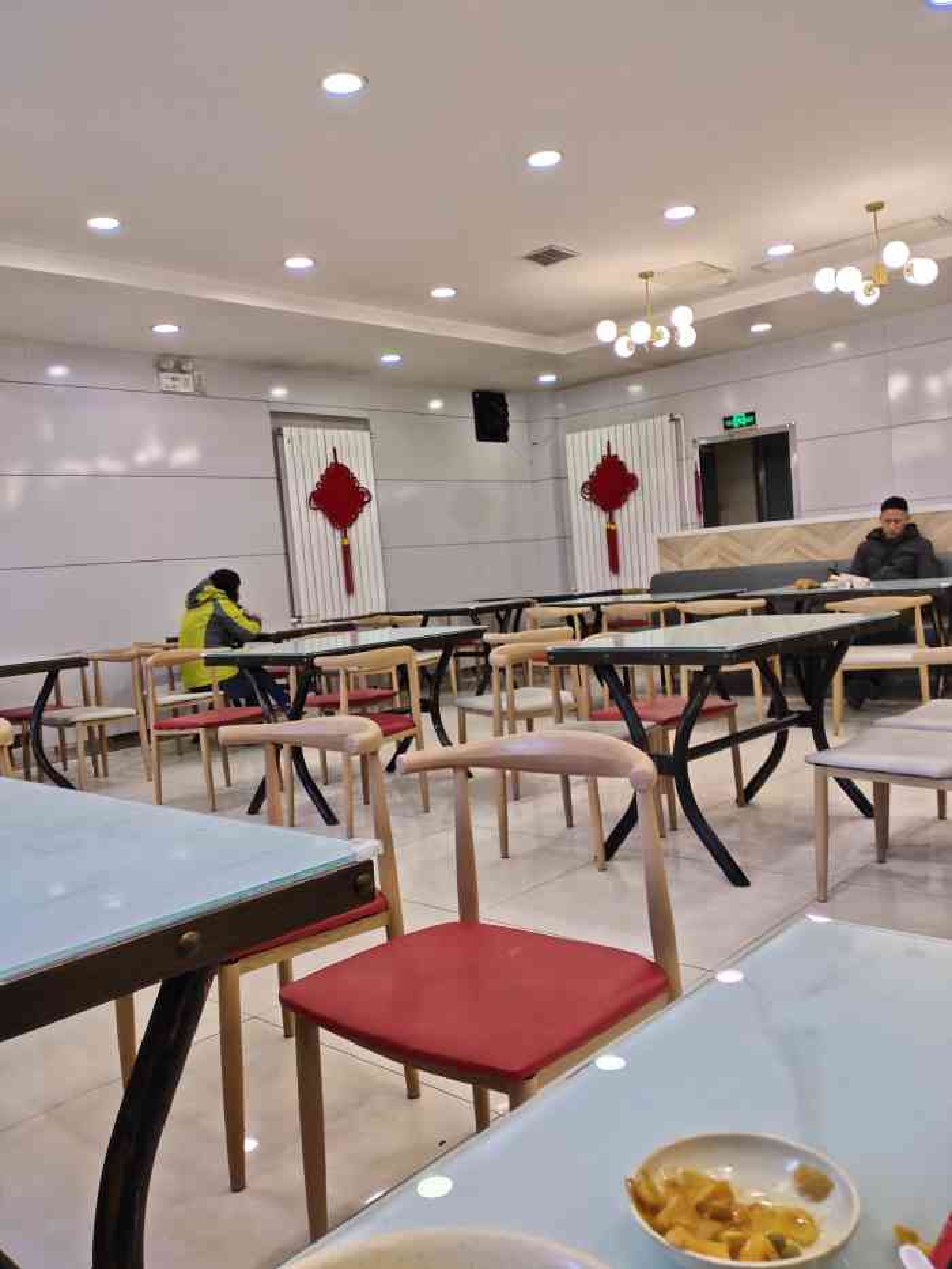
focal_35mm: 27
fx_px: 990
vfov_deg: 65.3
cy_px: 634
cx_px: 476
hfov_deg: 51.4
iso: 303
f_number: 1.78
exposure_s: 1/50
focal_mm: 4.05
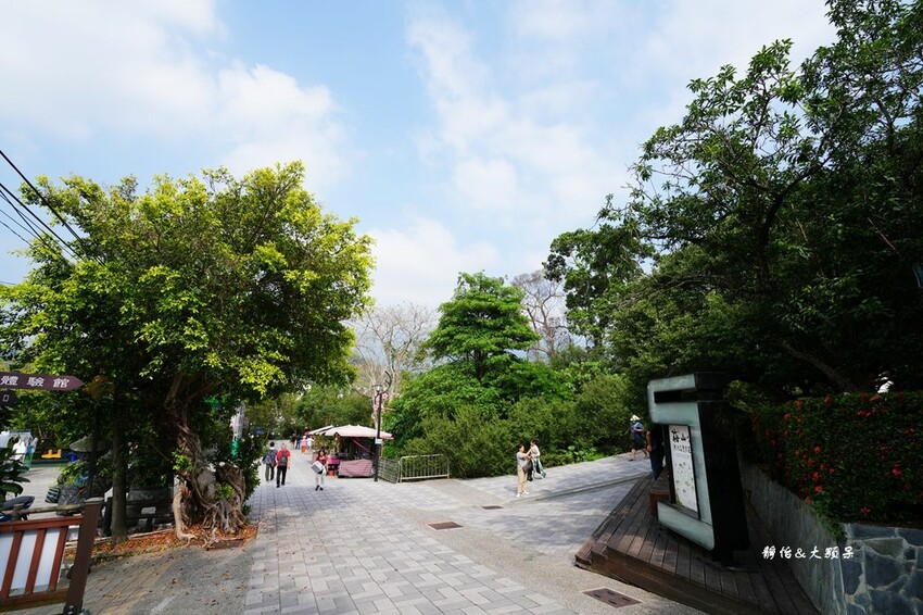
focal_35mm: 17
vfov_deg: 70.4
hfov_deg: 93.3
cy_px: 308
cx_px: 462
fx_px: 436
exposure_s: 1/250
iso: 160
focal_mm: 17
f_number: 8
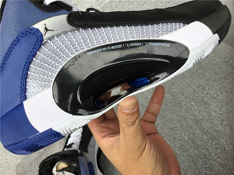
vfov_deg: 45.4
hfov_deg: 58.4
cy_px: 88
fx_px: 210
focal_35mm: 31
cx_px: 117
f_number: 2.4
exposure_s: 1/197
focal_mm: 3.3
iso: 25
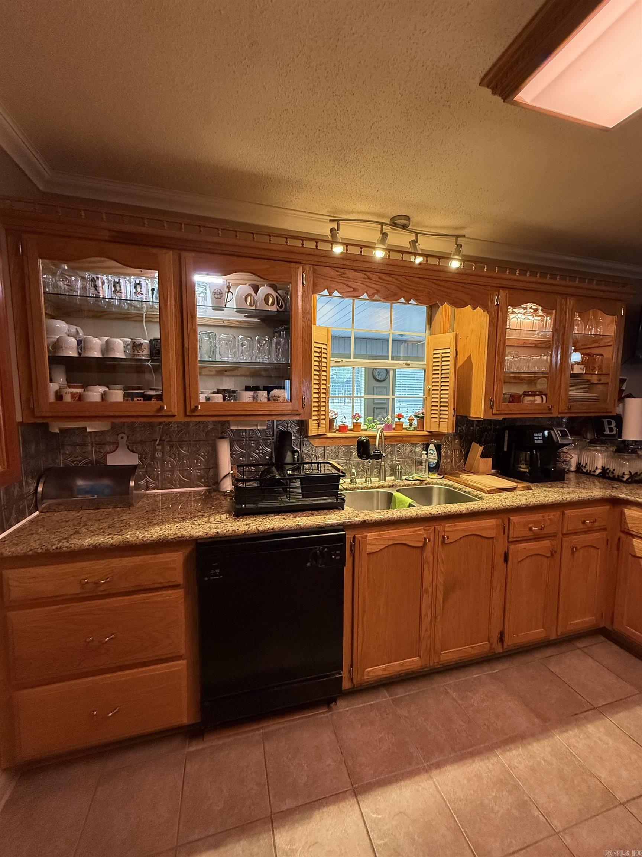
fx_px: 346
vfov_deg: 102.1
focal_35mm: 14
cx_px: 321
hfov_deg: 85.7
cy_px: 428
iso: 640
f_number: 2.2
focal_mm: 2.22
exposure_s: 1/120
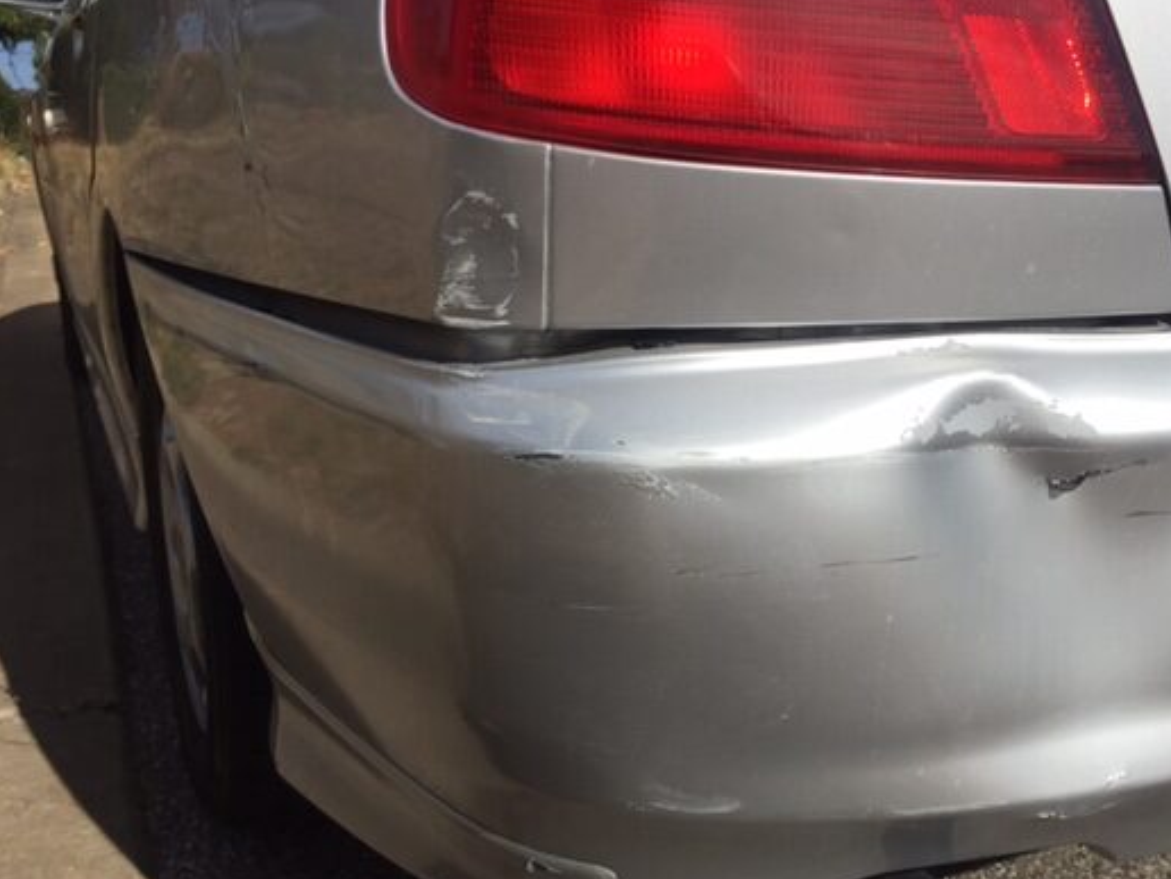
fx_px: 1218
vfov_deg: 39.5
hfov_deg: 51.1
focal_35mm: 36
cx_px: 685
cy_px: 525
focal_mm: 4.15
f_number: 2.2
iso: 32
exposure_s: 1/3968
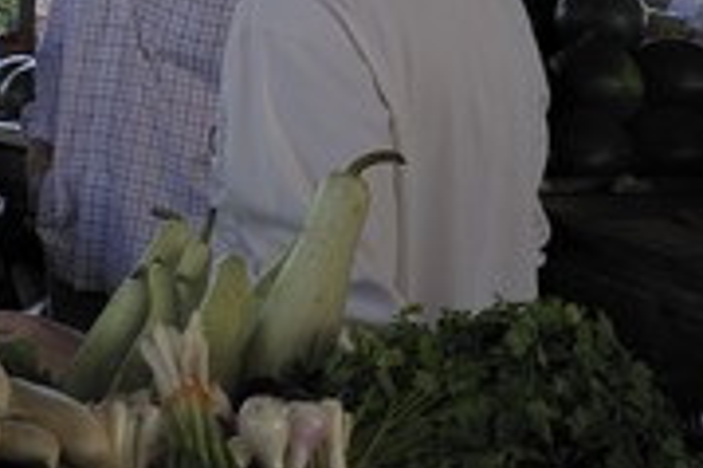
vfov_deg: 16.6
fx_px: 1561
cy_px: -28
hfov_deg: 24.0
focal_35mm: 80
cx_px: -43
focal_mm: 34
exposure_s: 1/60
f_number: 10
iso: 800
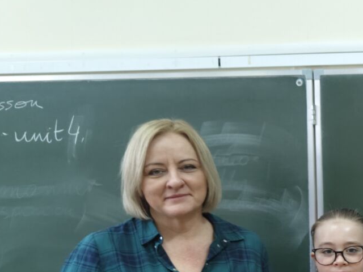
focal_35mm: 72
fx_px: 755
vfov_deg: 19.8
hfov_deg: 22.6
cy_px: 271
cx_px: 529
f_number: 1.8
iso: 320
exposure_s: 1/50
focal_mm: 5.59
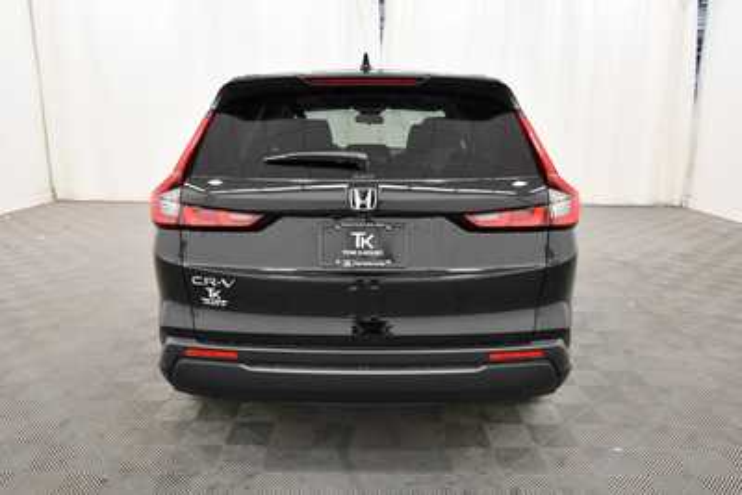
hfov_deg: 67.4
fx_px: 557
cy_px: 248
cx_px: 371
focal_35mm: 27
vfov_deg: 48.0
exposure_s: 1/125
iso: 1600
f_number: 5.6
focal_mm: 18
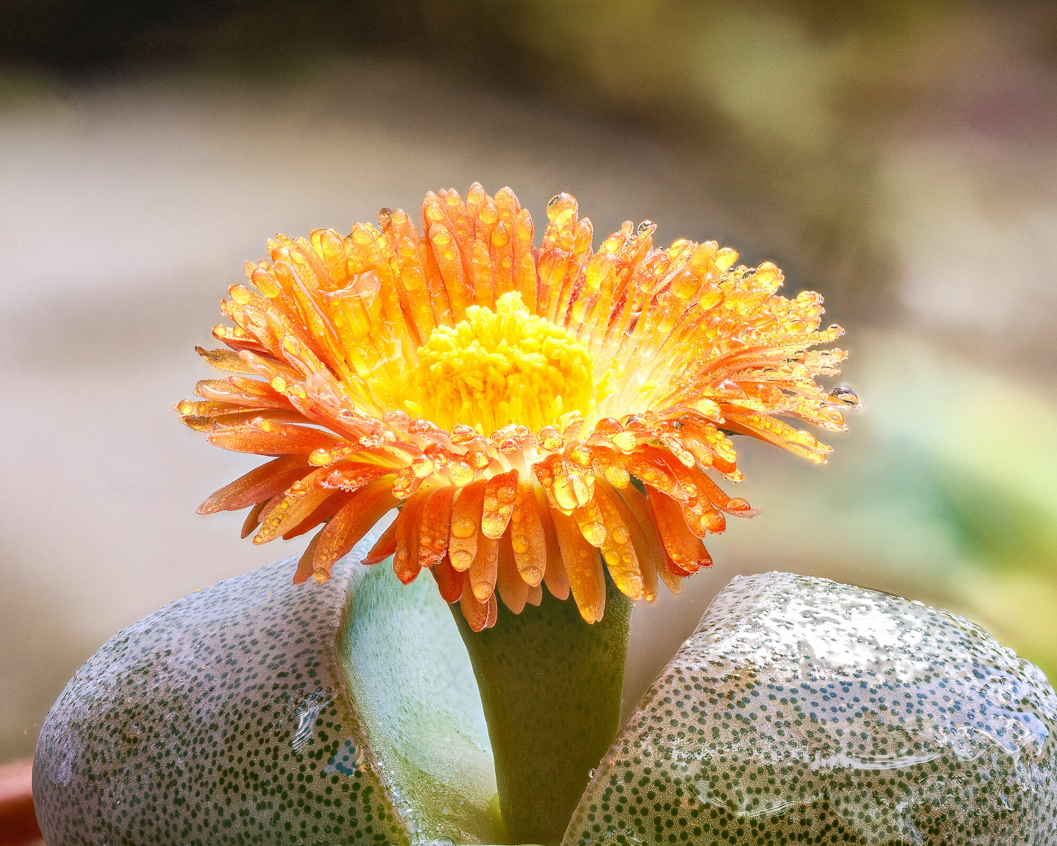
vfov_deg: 13.0
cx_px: 498
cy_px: 425
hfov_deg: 16.2
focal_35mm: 119
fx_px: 3723
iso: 200
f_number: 7.1
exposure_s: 1/125
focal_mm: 105
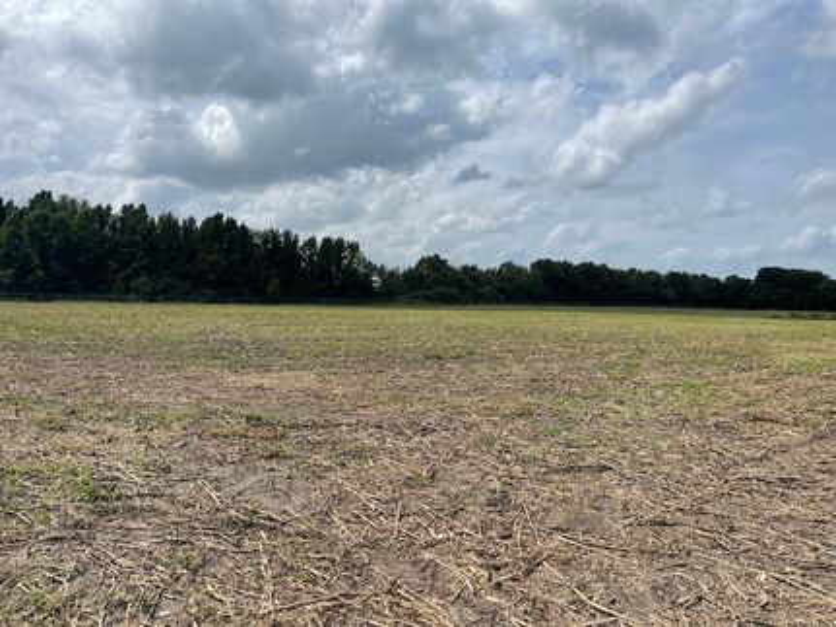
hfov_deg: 69.4
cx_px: 418
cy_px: 314
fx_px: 604
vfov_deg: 54.9
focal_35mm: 25
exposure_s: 1/6579
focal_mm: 5.1
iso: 32
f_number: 1.6
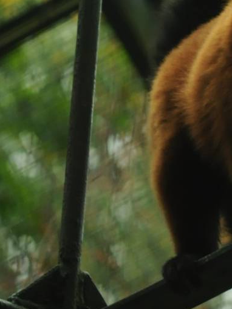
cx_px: 322
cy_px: 19
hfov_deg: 1.6
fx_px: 8084
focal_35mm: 905
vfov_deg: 2.2
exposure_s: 1/250
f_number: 5.6
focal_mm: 200
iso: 800
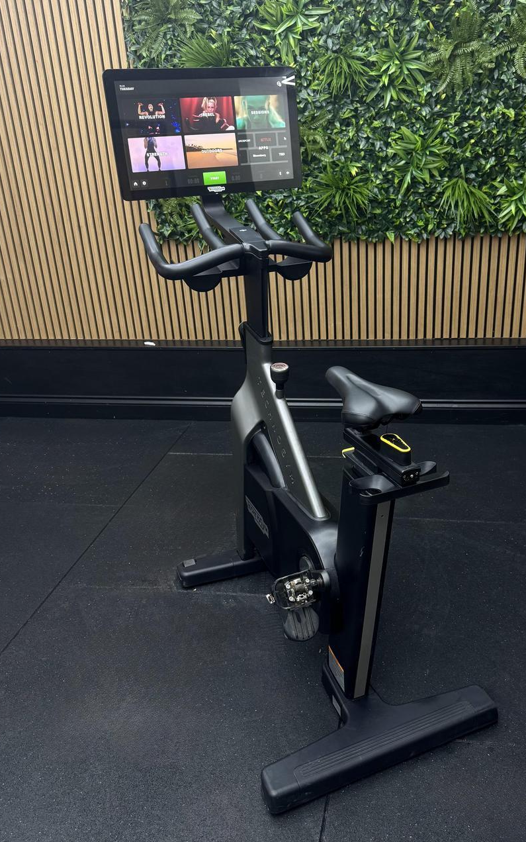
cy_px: 422
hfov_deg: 41.6
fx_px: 688
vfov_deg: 62.9
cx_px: 321
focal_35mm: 30
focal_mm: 6.76
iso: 160
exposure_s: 1/100
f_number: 1.78
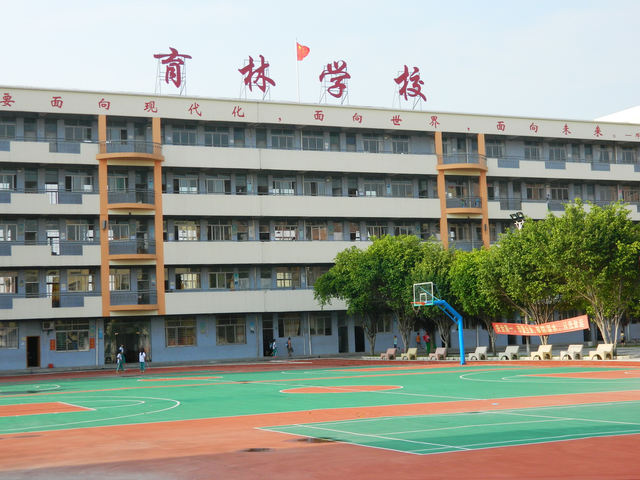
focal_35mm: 58
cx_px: 320
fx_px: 1072
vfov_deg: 25.2
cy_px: 241
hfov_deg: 33.2
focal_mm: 10.2
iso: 80
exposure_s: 1/400
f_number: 3.8
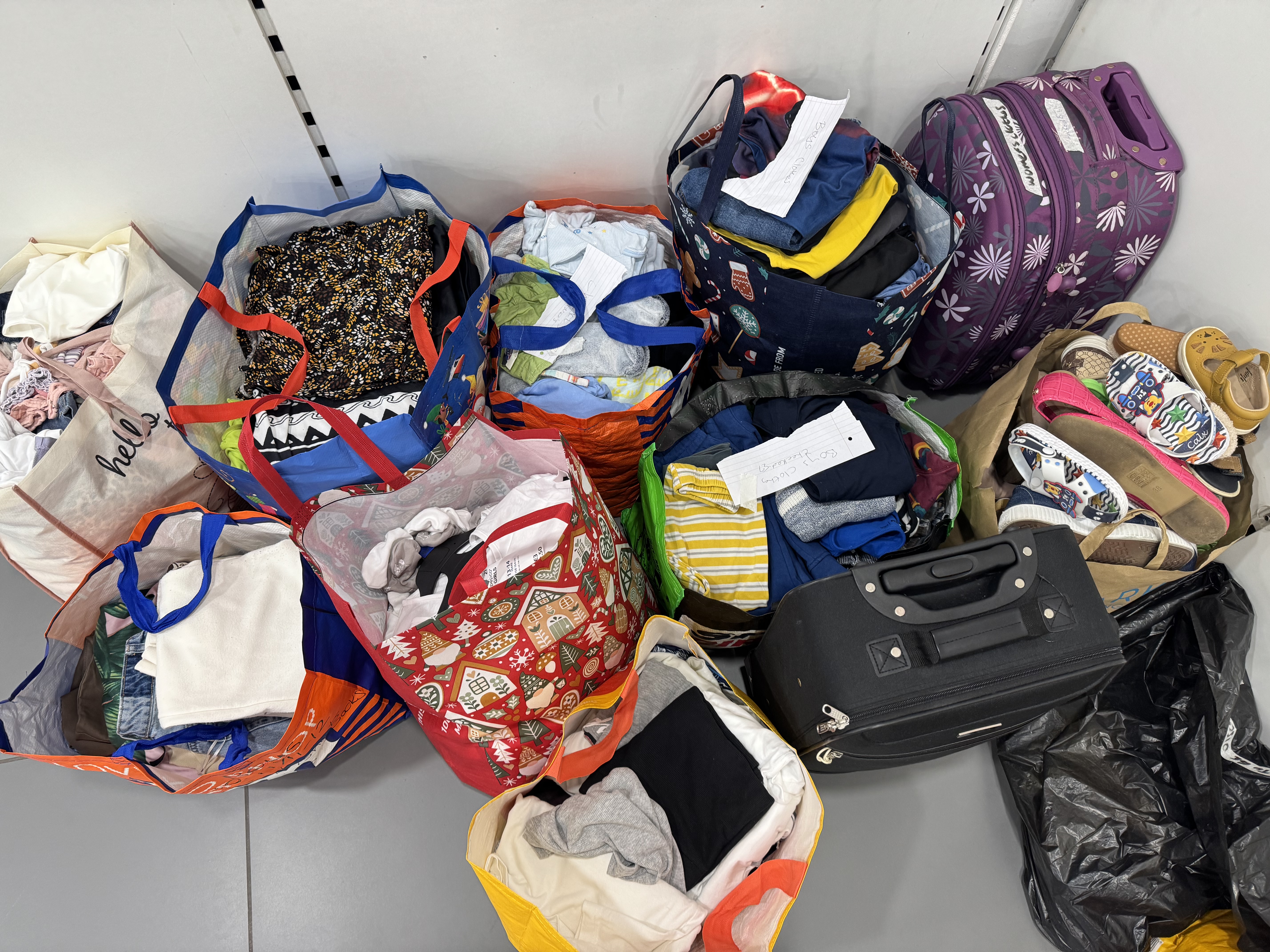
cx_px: 635
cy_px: 476
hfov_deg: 71.6
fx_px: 881
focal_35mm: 24
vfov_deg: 56.8
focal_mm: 6.76
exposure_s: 1/100
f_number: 1.78
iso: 200
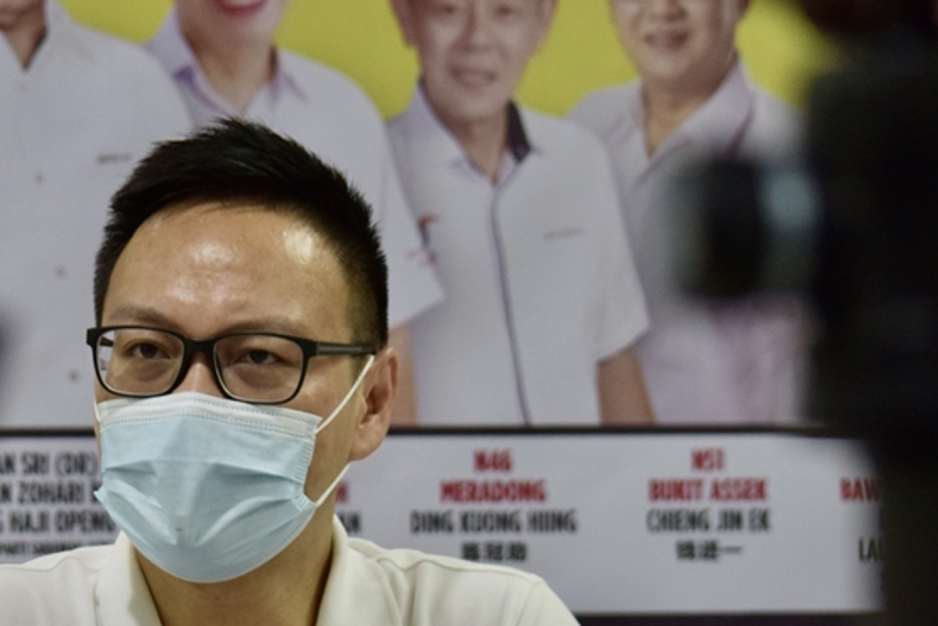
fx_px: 21129
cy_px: 520
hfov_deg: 2.5
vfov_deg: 1.7
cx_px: 247
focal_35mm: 811
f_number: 7.1
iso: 800
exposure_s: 1/100
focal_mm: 300
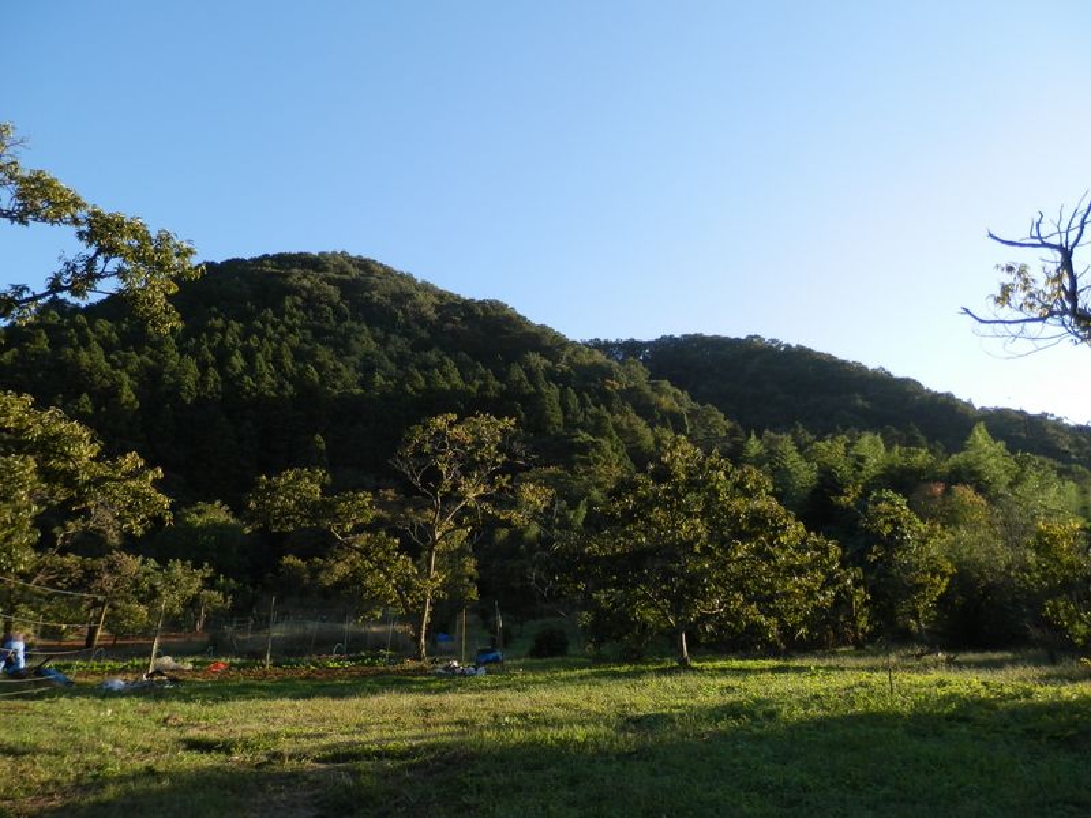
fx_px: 788
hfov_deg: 69.4
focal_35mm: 25
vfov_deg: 54.9
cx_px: 546
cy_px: 409
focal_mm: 4.5
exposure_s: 1/400
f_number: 3
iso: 80
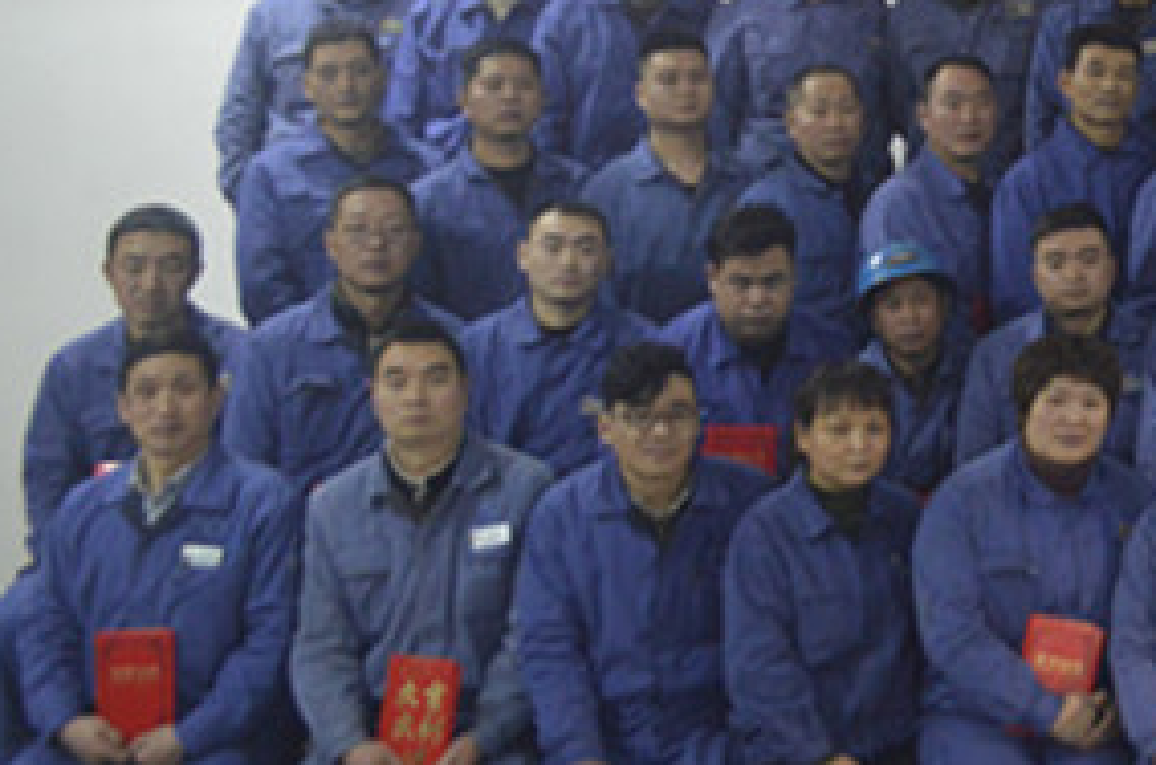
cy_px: -73
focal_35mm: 76
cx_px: 1575
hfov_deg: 23.1
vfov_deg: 17.3
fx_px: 2435
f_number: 3.5
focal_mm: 18
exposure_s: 1/30
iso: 1400
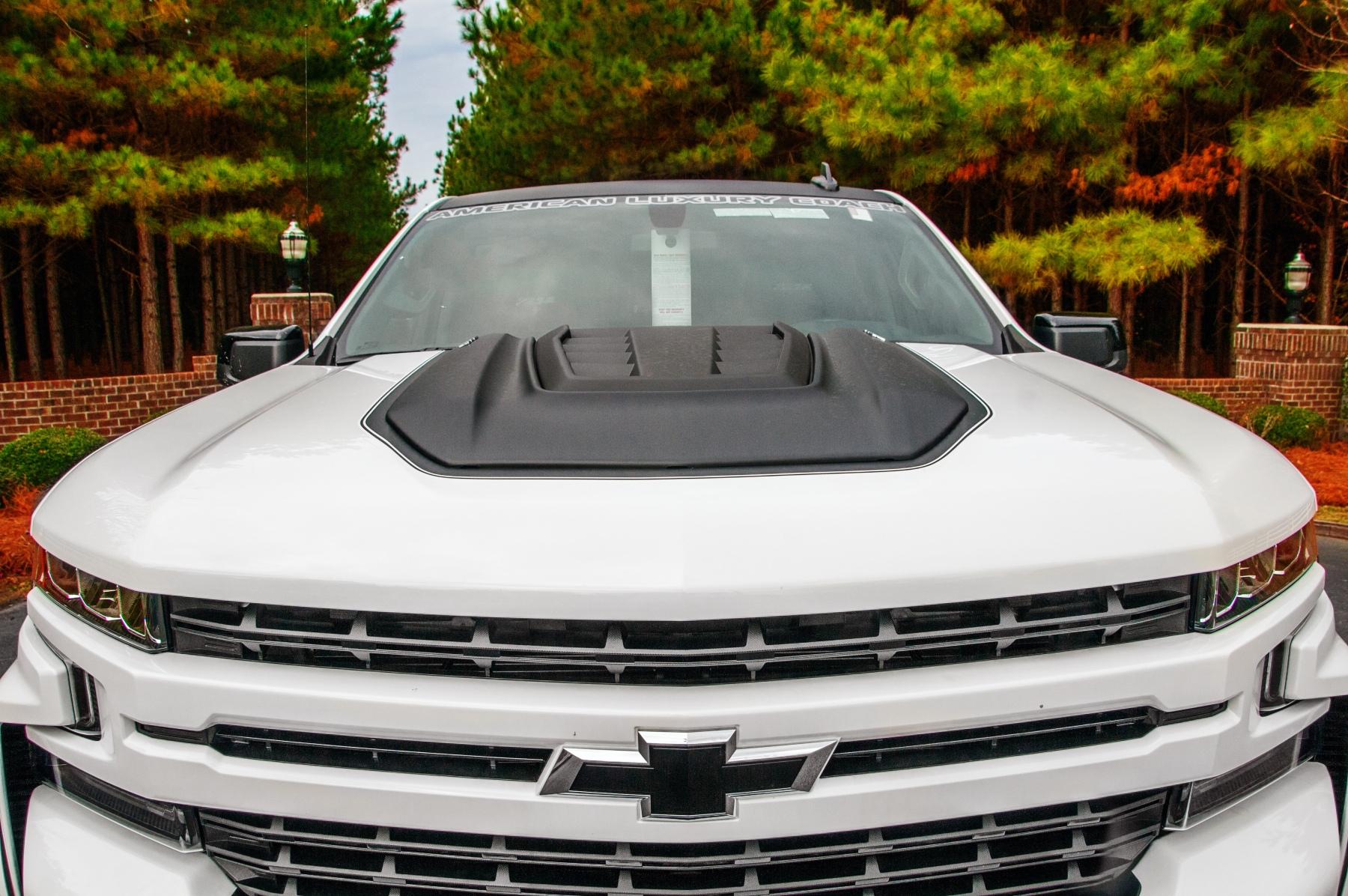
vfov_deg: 47.8
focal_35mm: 27
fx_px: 1010
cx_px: 674
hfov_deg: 67.4
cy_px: 448
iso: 200
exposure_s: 1/800
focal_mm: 18
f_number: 8
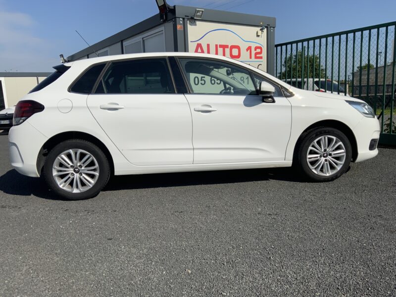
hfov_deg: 61.7
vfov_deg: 48.2
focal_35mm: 29
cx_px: 198
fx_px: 332
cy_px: 148
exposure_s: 1/5263
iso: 20
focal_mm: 3
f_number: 1.8
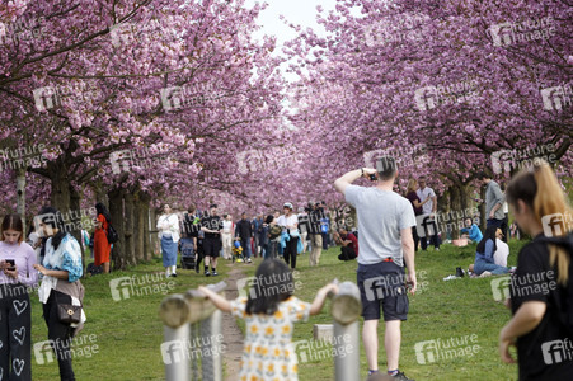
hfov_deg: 10.3
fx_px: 3181
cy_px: 190
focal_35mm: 200
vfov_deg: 6.9
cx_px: 286
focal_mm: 200
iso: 1600
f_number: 5.6
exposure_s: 1/800
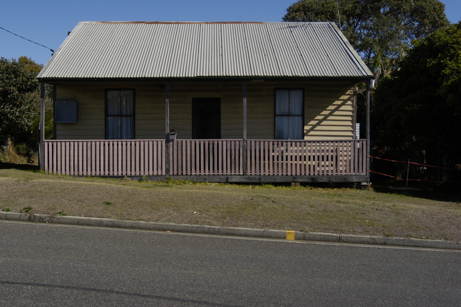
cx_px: 214
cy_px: 144
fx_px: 640
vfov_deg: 26.9
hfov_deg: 39.6
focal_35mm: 50
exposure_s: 1/400
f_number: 10
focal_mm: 30
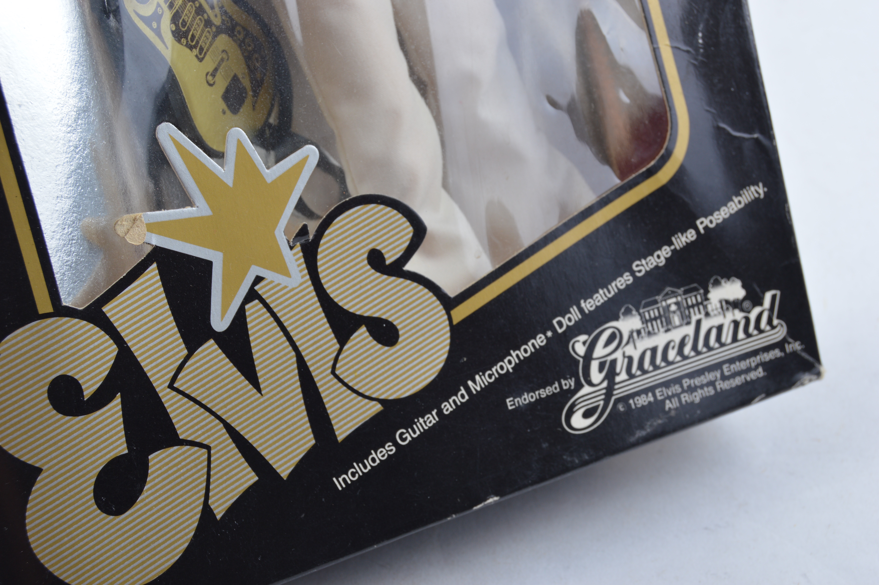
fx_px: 1537
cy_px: 292
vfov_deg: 21.5
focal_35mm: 63
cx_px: 440
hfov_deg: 31.9
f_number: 9
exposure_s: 1/30
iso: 100
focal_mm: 42
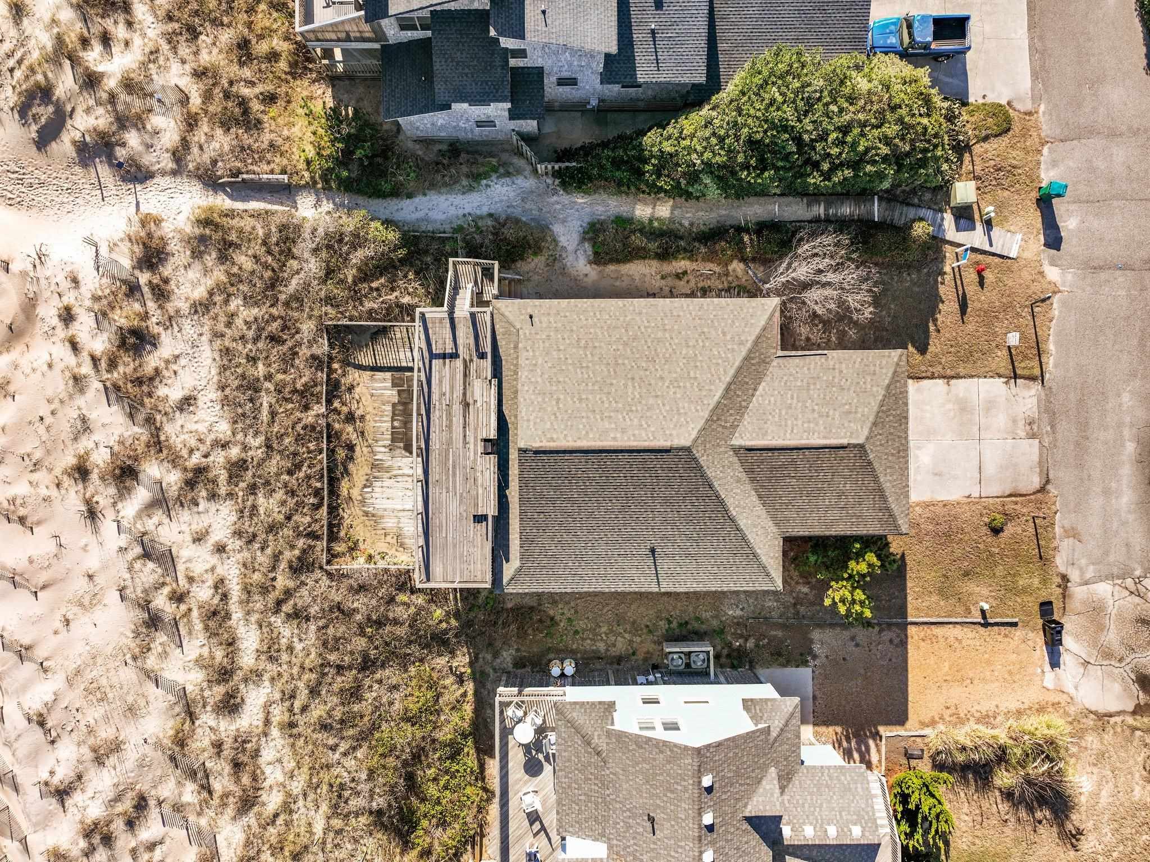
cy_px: 431
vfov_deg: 56.8
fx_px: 797
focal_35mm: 24
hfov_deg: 71.6
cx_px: 575
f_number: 2.8
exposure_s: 1/1000
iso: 130
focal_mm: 12.29
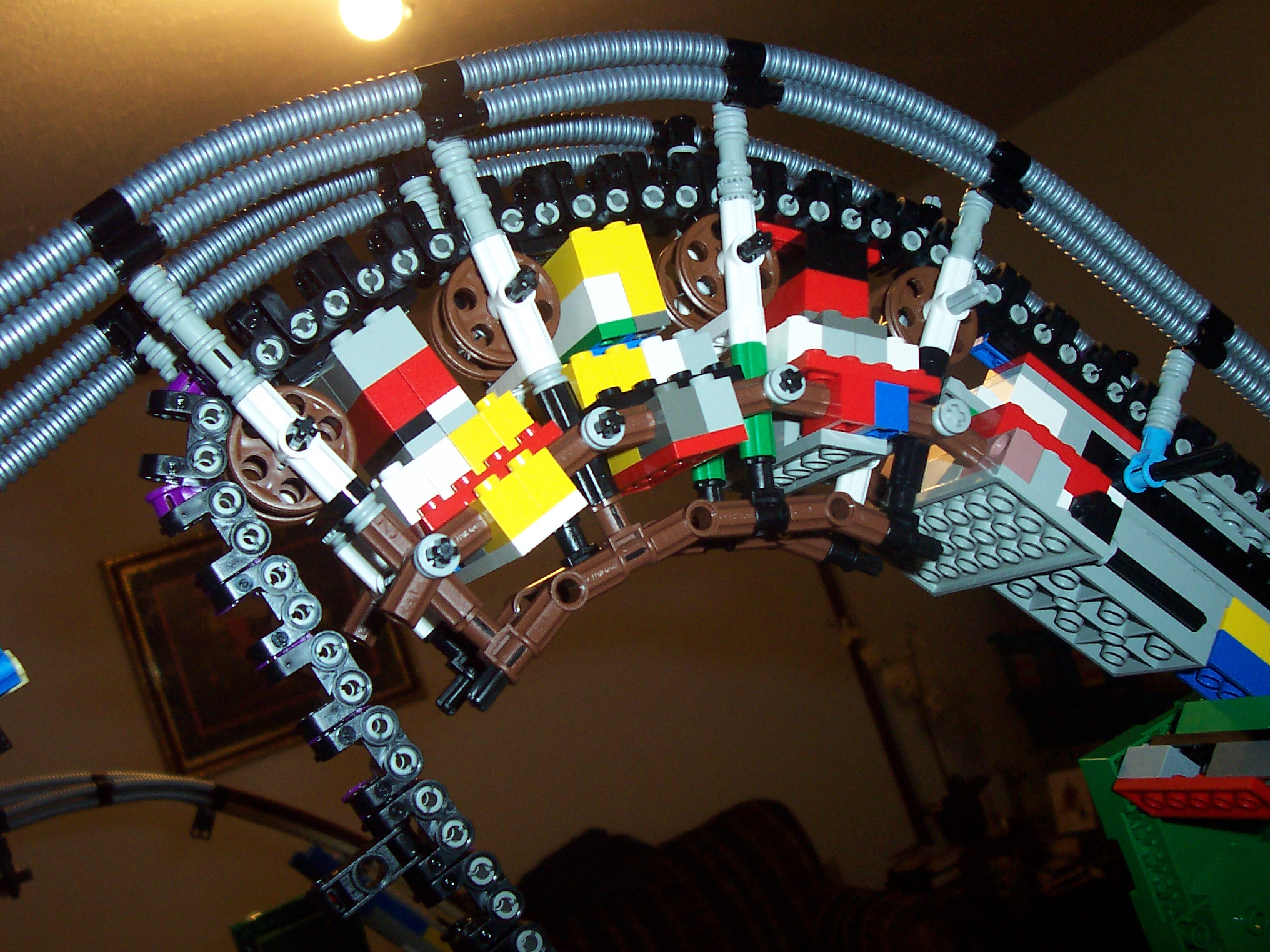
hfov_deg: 50.1
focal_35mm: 37
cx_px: 635
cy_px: 476
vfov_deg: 38.7
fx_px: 1357
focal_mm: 5.6
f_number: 2.8
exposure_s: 1/60
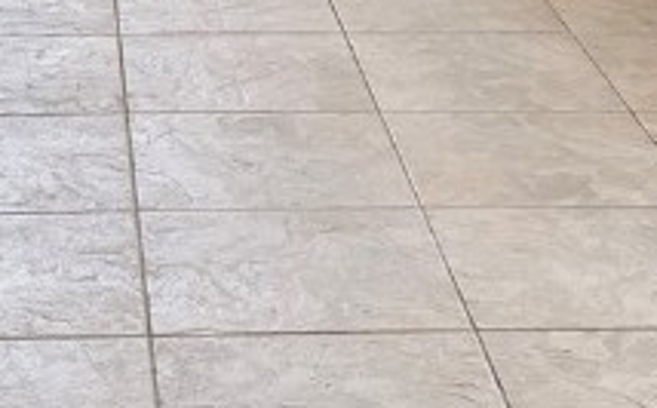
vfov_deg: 9.3
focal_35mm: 122
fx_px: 2181
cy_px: -660
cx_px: 111
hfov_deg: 17.0
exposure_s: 1/186
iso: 200
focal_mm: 6.76
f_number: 1.78
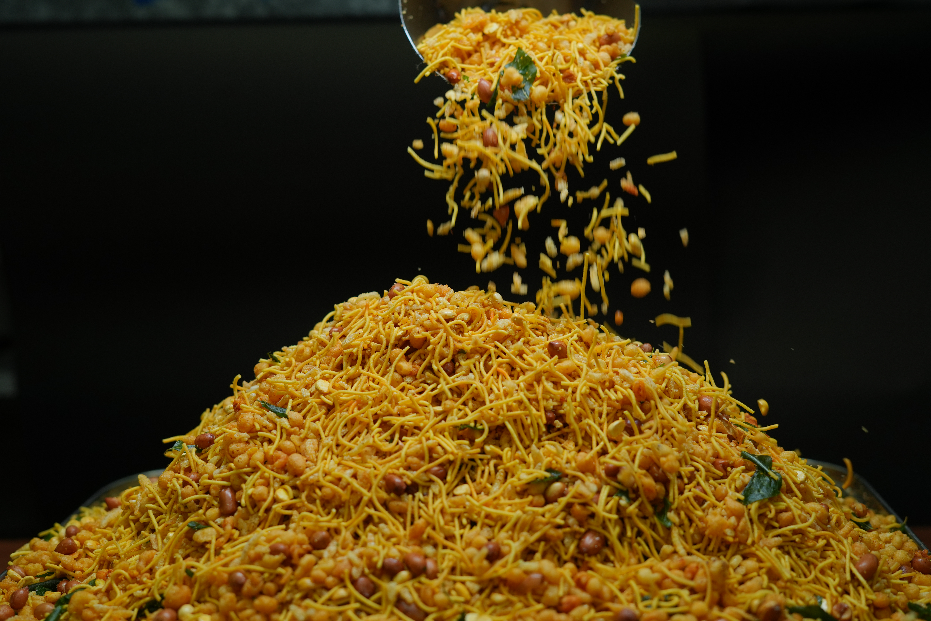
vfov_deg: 27.0
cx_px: 466
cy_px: 310
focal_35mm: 50
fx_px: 1293
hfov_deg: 39.6
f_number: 4
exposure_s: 1/400
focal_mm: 50
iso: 400
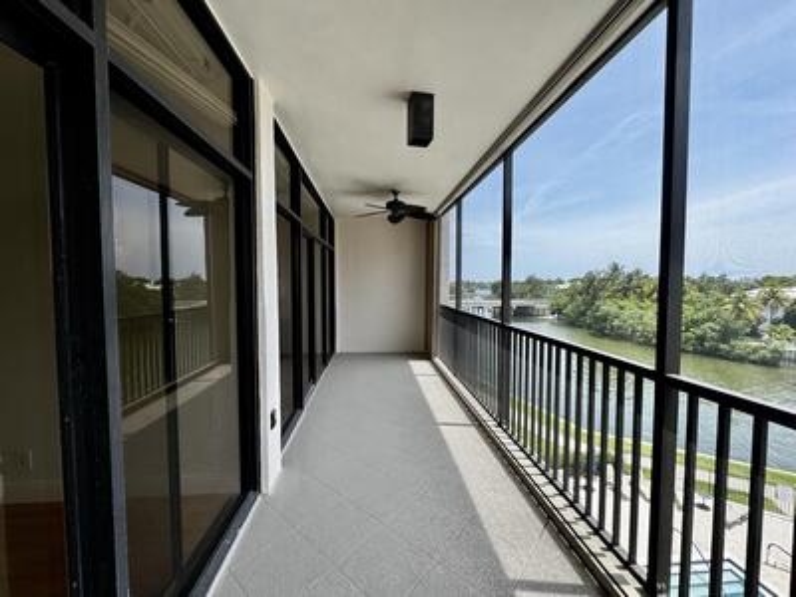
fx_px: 322
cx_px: 398
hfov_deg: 102.1
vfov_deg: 85.7
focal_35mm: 14
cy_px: 298
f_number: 2.2
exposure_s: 1/796
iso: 50
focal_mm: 2.22
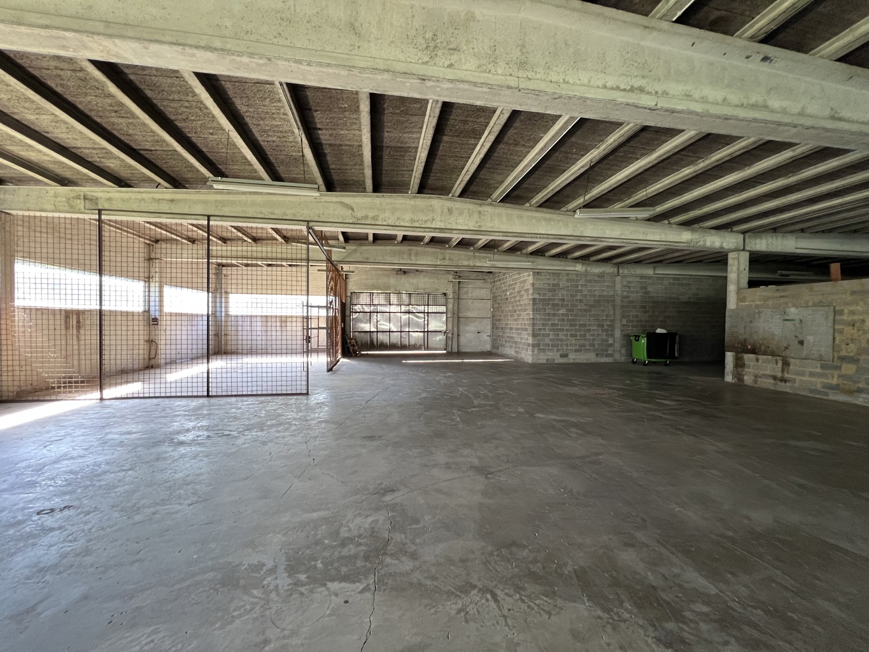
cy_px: 326
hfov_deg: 106.2
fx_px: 326
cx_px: 434
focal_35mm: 13
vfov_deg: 89.9
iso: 250
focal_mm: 1.57
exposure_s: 1/98
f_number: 1.8
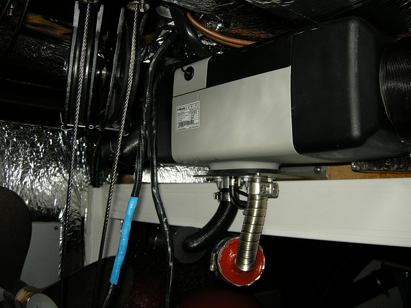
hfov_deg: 52.6
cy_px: 154
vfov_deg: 40.7
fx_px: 416
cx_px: 206
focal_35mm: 35
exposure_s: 1/60
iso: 64
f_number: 2.7
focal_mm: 7.5
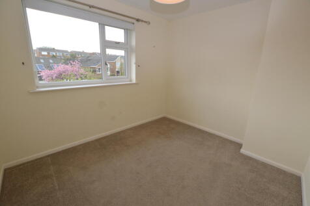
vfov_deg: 77.3
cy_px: 103
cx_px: 155
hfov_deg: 100.4
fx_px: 129
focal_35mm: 15
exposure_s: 1/125
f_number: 5.6
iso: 400
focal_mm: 10
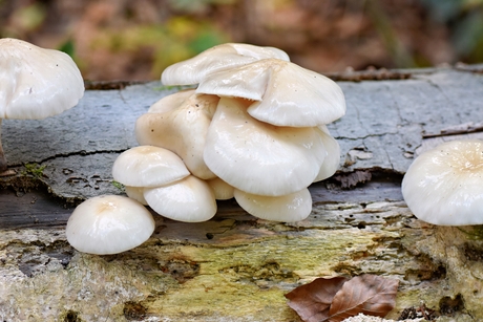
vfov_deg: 10.2
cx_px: 242
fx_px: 1812
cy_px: 161
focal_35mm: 135
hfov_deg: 15.2
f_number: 5
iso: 800
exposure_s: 1/400
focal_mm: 90
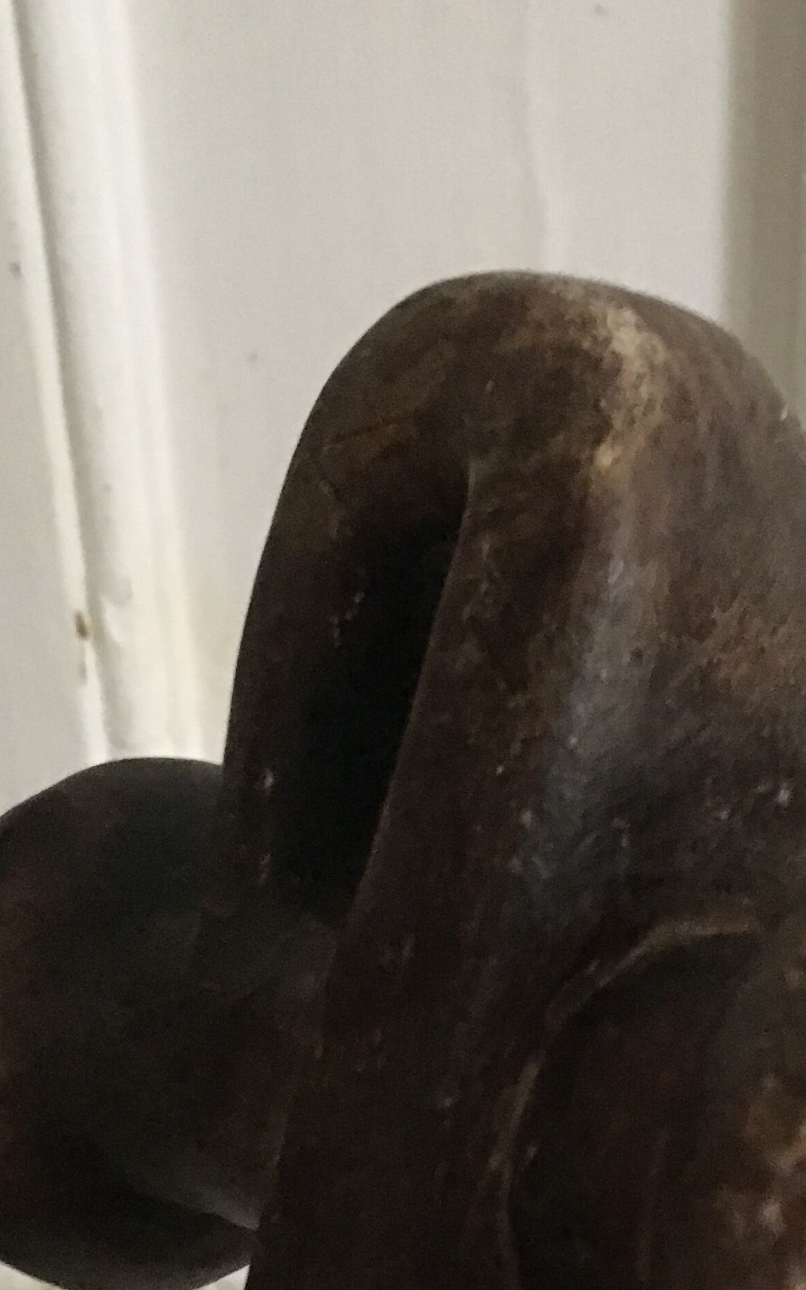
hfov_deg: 19.6
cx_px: 585
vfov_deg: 30.4
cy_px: 999
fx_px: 2319
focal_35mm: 66
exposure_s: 1/17
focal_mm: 4.15
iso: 320
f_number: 2.2
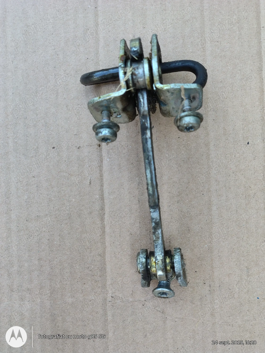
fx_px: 255
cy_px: 176
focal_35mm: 25
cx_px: 132
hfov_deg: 54.9
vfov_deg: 69.4
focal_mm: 4.71
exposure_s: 1/100
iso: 214
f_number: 1.7
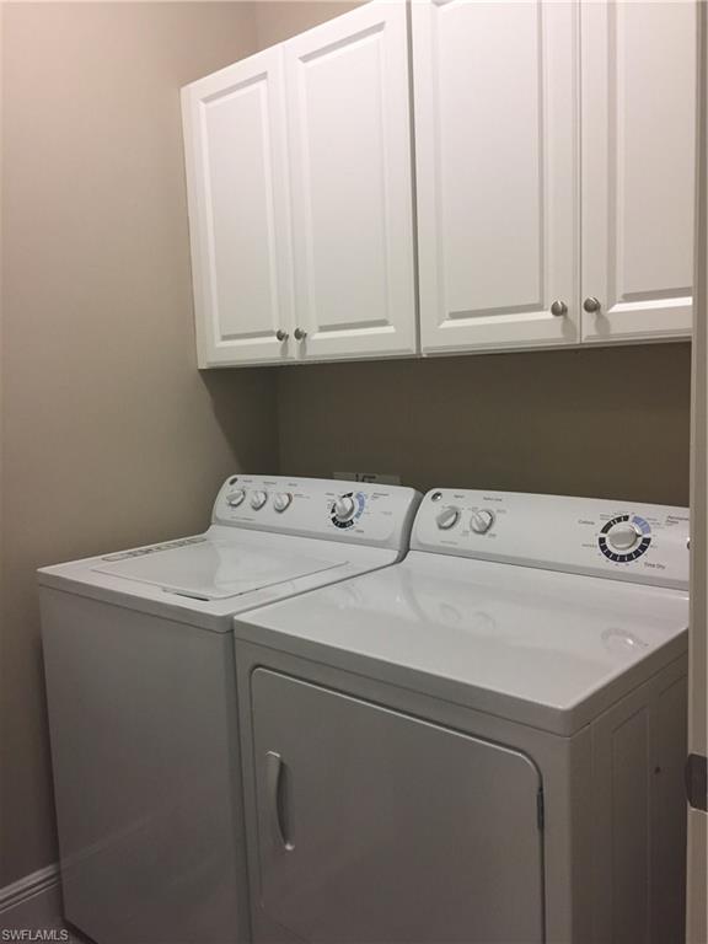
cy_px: 472
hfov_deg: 48.2
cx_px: 354
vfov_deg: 61.7
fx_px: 791
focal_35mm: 29
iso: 100
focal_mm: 4.15
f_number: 2.2
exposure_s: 1/30
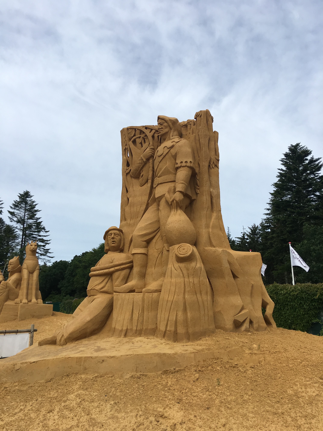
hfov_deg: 48.2
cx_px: 162
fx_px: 361
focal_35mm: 29
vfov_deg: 61.7
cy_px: 216
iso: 25
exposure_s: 1/2024
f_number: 2.2
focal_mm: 4.15
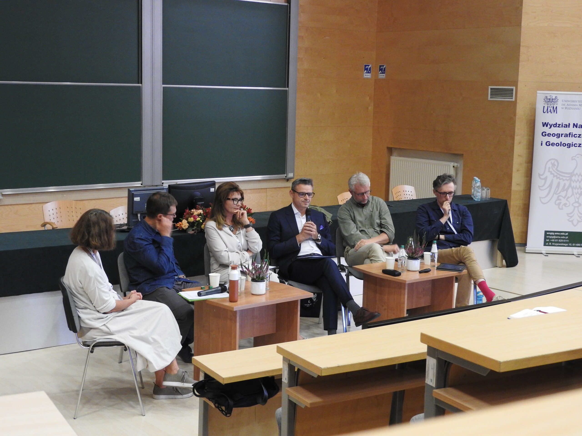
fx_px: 925
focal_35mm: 55
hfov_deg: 34.9
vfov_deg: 26.6
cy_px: 218
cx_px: 291
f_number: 4
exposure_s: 1/8
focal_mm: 9.9
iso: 500
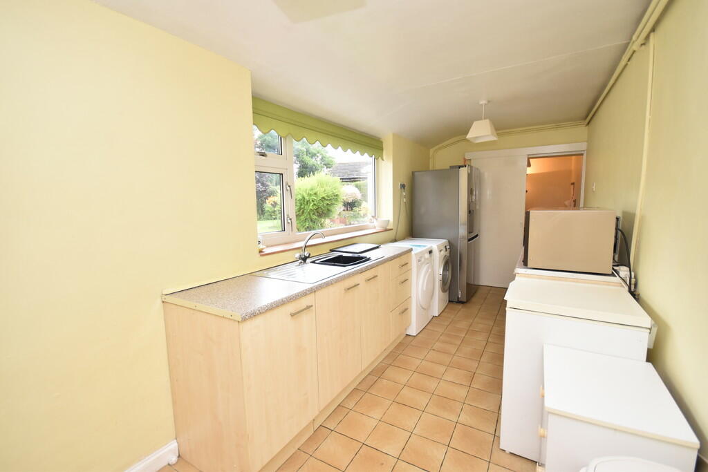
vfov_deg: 77.3
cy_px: 236
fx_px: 295
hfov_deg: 100.4
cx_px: 354
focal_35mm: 15
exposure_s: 1/200
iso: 640
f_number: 5
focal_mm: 10
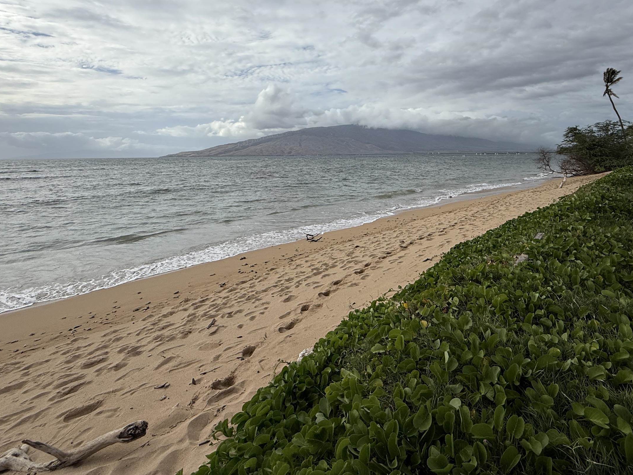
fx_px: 366
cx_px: 360
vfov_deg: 63.2
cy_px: 136
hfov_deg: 81.3
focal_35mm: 20
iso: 50
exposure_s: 1/4762
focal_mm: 2.22
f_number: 2.2
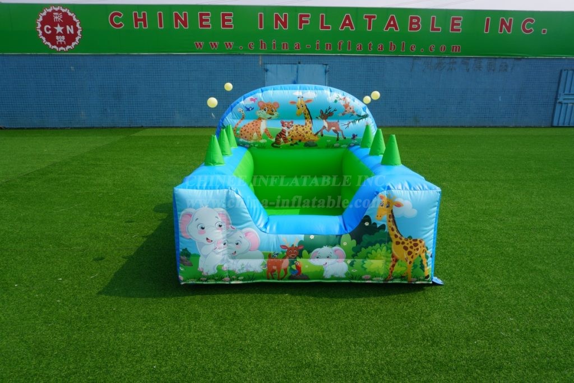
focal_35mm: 24
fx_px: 383
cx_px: 287
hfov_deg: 73.7
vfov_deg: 53.1
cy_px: 192
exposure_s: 1/160
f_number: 10
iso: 100
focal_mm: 16
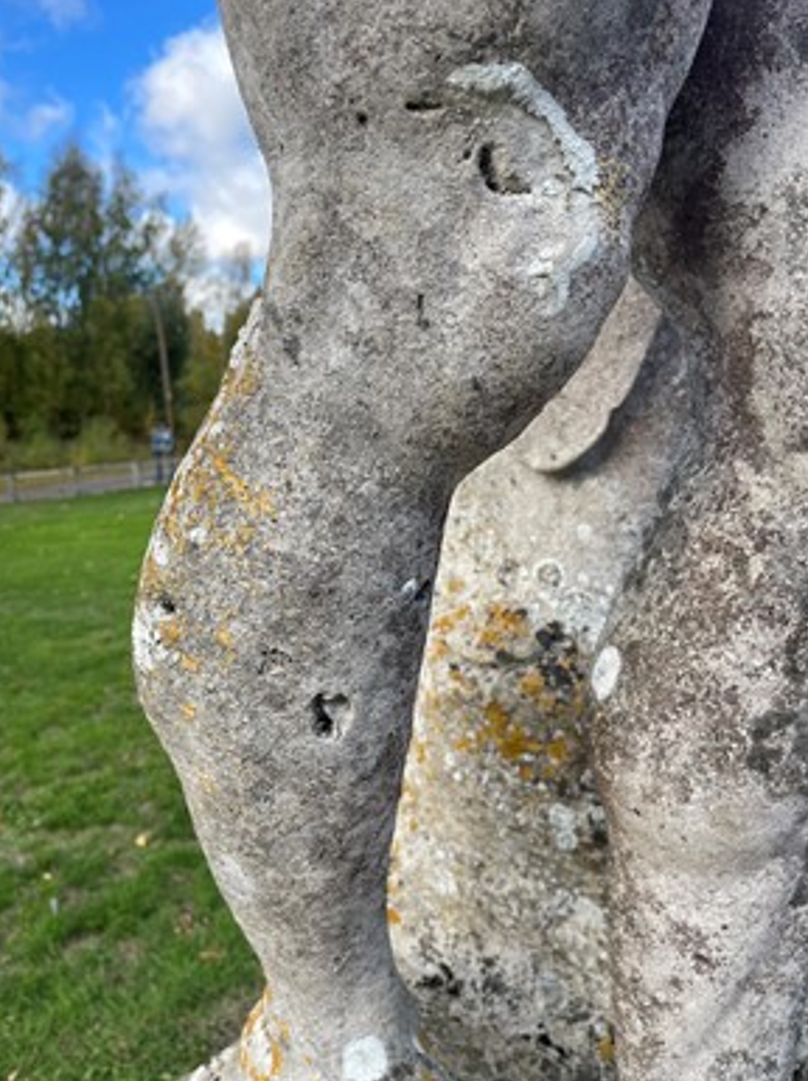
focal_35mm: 26
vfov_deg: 67.3
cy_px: 548
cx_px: 390
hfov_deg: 53.0
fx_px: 811
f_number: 1.6
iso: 32
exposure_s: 1/796
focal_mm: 5.1
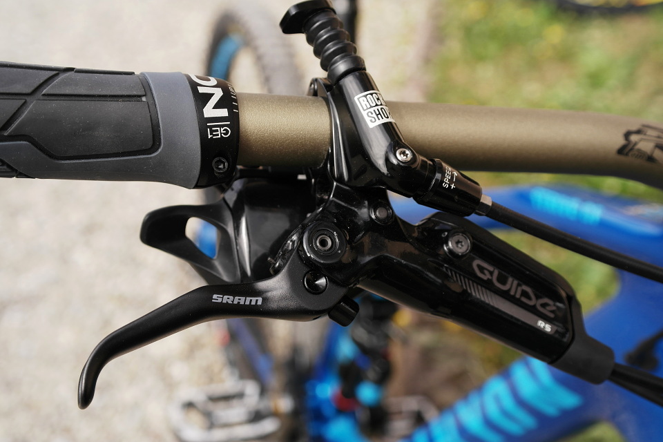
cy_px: 221
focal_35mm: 50
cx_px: 332
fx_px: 921
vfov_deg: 27.0
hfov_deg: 39.6
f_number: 5.6
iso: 200
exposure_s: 1/160
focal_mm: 33
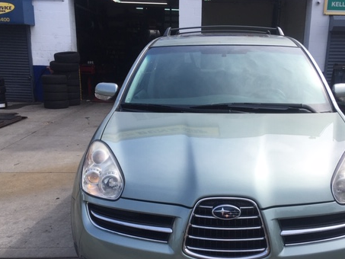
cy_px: 174
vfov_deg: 34.8
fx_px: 409
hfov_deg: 45.6
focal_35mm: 41
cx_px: 199
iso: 25
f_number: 2.2
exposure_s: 1/986
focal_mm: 4.15
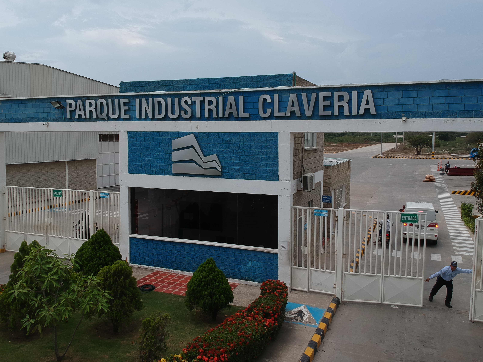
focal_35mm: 31
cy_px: 175
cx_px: 233
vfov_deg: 45.4
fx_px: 433
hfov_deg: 58.3
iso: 100
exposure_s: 1/320
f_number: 2.6
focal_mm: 4.49
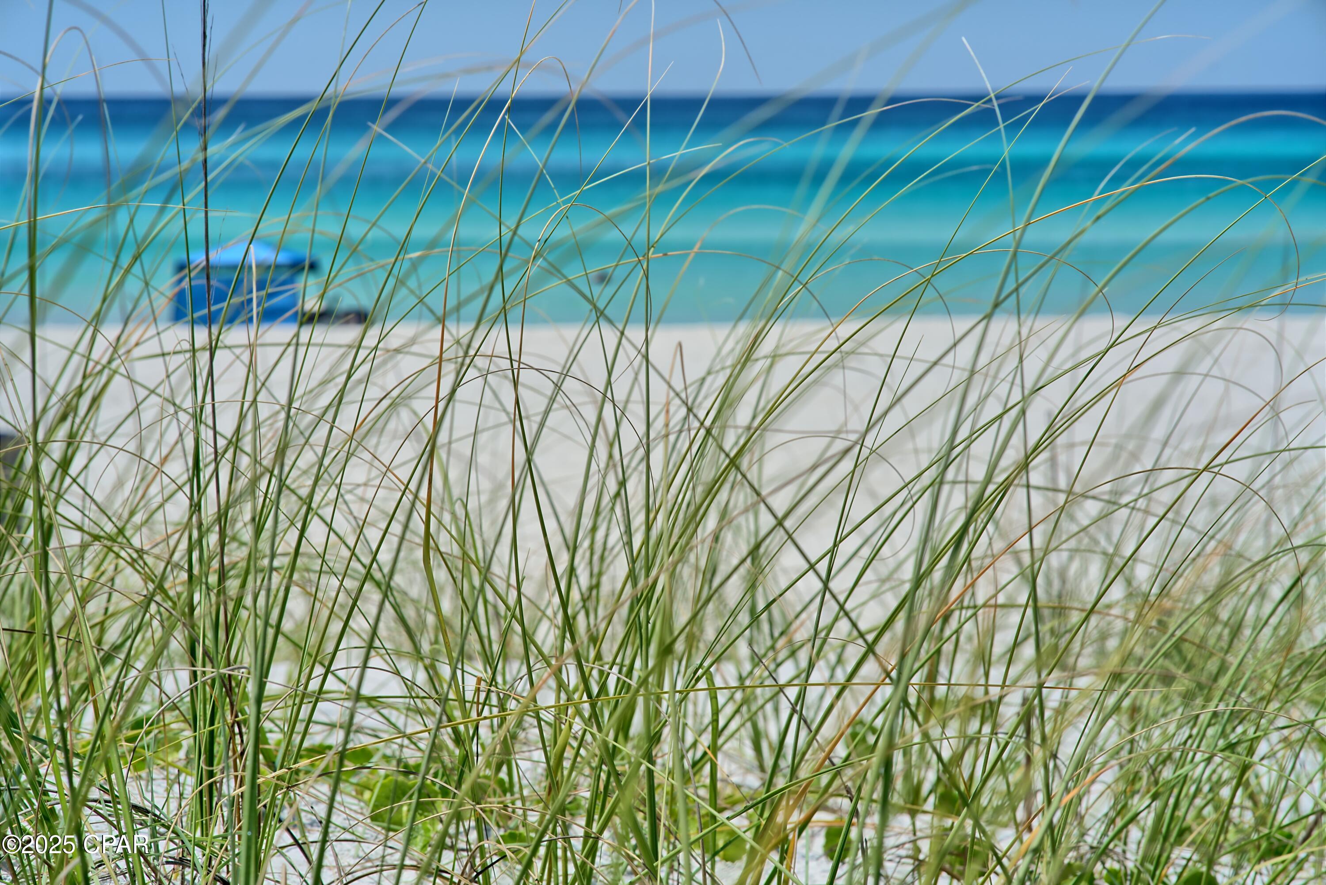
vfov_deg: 16.1
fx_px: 3132
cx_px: 663
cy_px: 442
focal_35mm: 85
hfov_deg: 23.9
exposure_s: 1/500
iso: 100
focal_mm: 85
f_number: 9.5
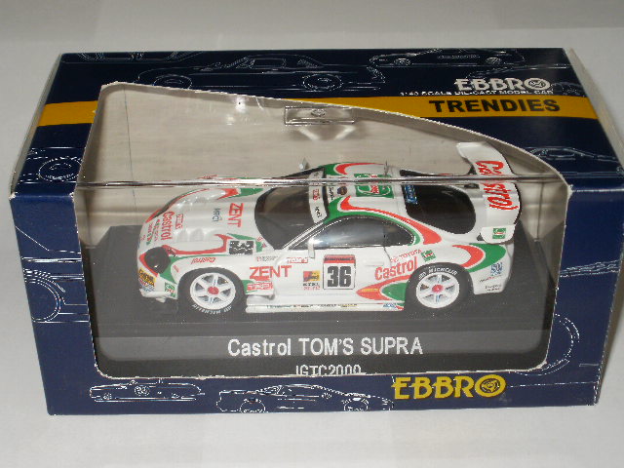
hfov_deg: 30.3
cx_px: 312
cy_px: 234
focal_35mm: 64
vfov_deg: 22.9
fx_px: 1154
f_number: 4.6
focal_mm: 11.2
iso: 100
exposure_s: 1/40
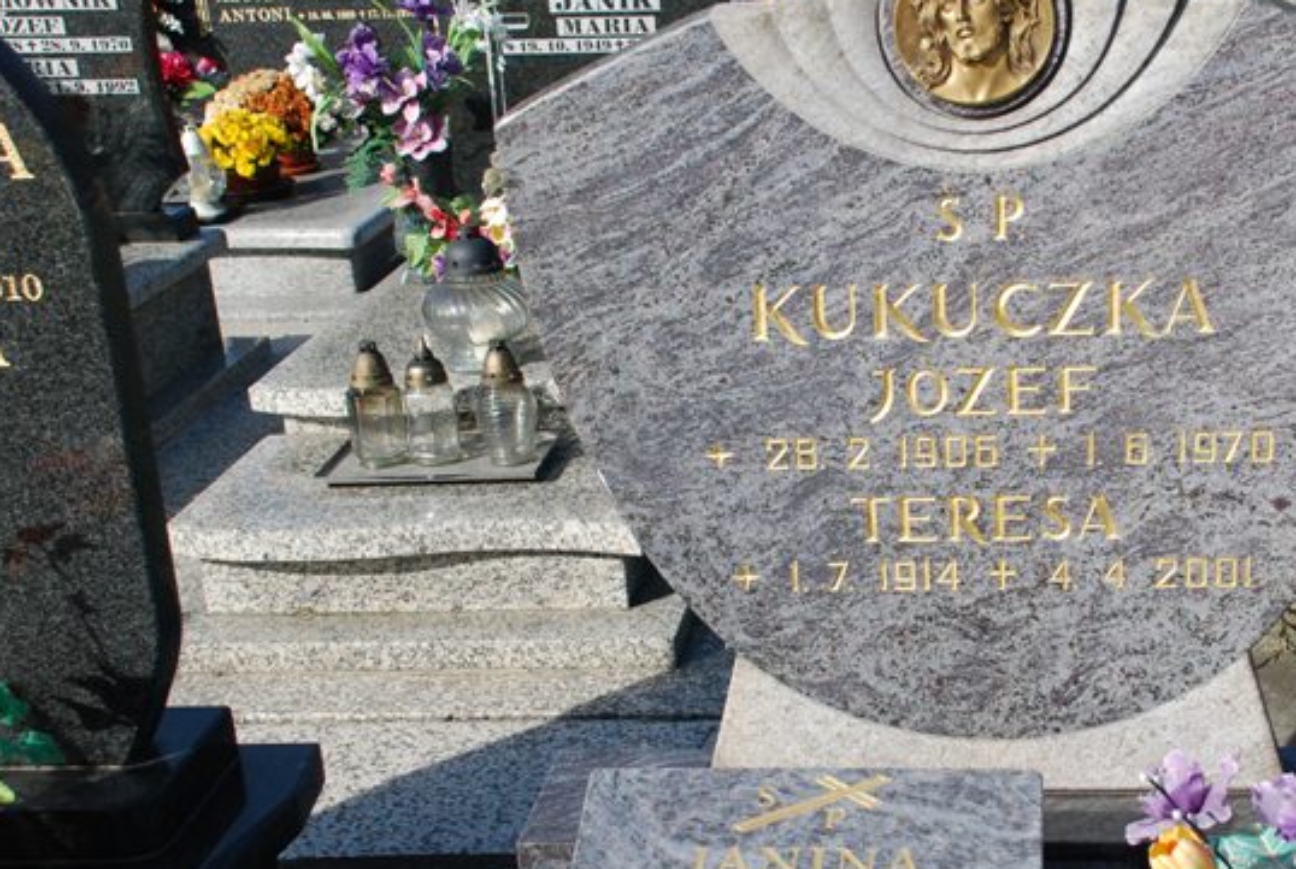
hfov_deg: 34.0
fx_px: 2092
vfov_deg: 23.4
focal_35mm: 58
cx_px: 913
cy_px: 545
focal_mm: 26
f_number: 8
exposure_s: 1/1000
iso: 500
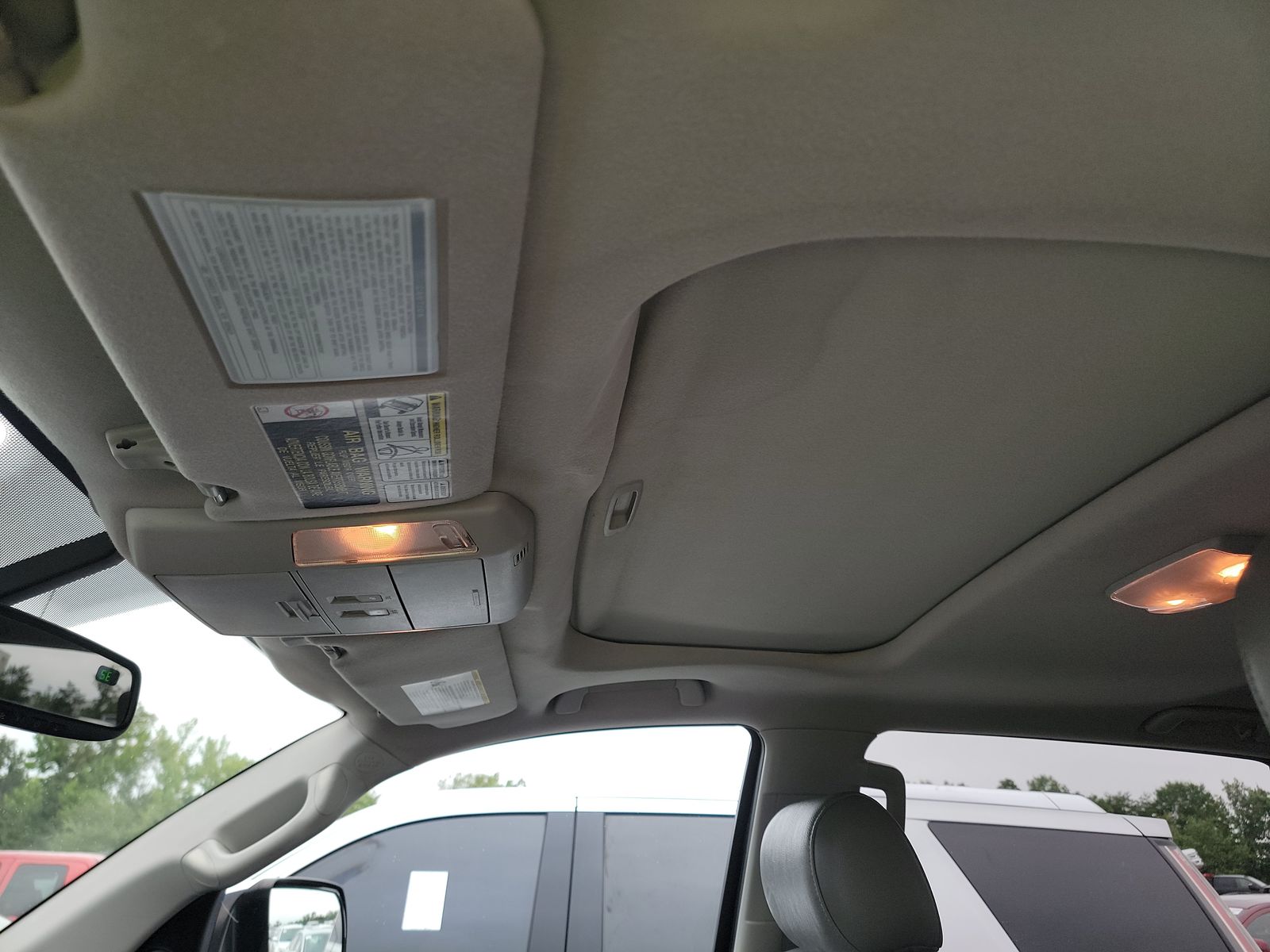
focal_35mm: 24
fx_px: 881
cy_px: 476
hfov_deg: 71.6
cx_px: 635
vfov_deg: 56.8
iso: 66
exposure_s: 1/59
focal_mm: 6.7
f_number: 1.8
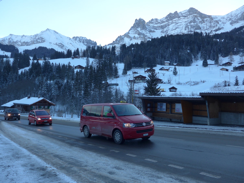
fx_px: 204
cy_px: 92
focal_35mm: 29
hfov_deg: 61.7
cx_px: 122
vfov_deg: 48.2
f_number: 2.8
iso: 80
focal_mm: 6
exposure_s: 1/200
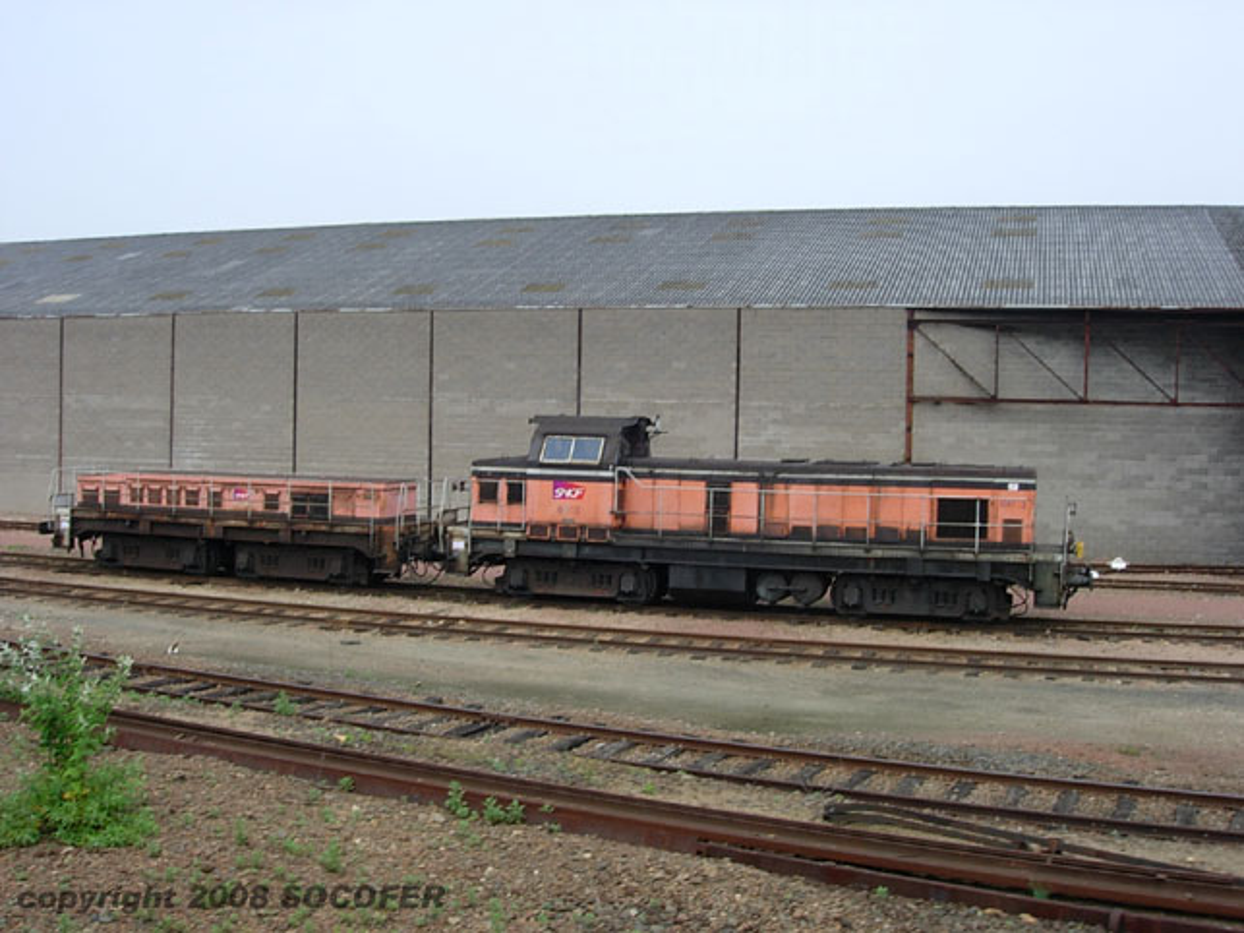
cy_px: 466
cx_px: 622
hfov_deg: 49.0
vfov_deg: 37.7
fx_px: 1365
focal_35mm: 38
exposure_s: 1/430
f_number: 4.8
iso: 64
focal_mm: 7.8
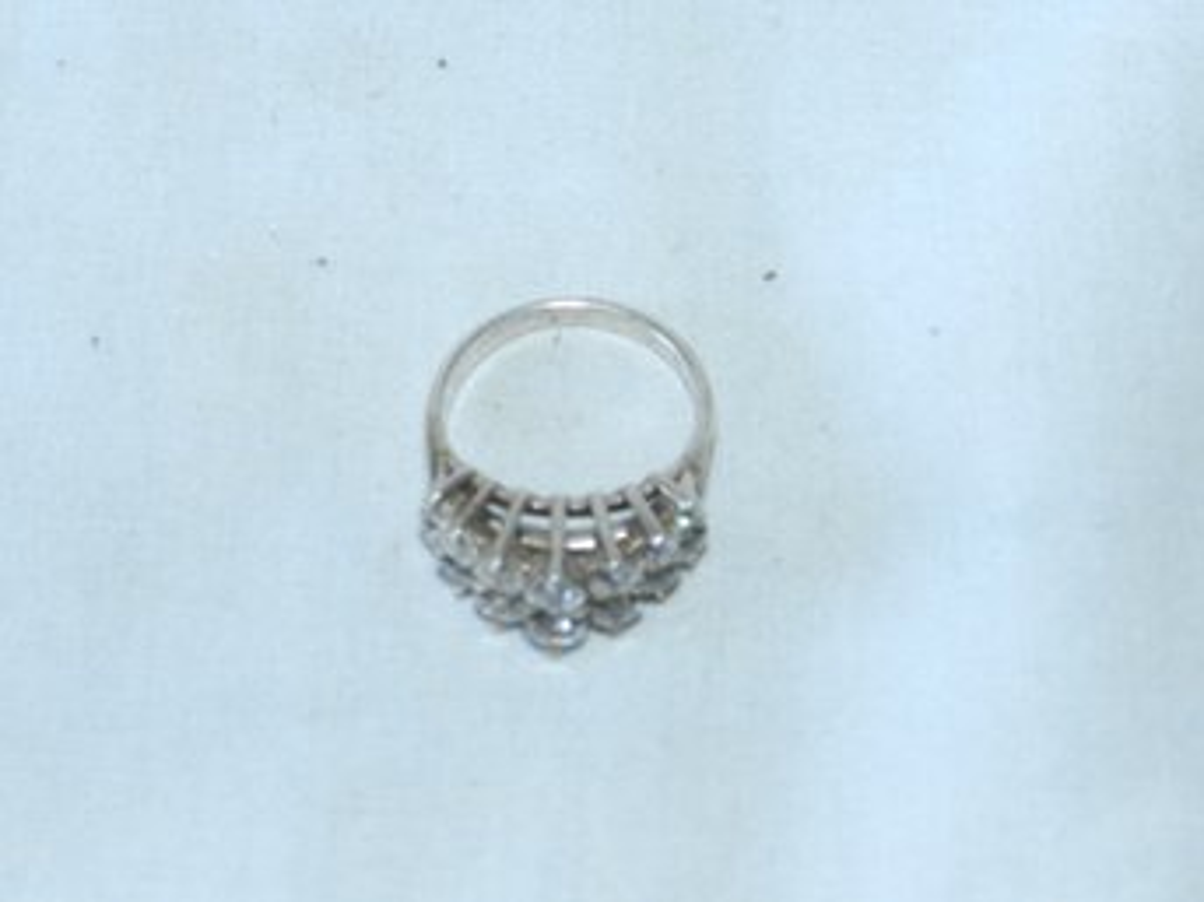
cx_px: 602
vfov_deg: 21.6
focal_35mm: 68
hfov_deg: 28.6
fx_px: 2364
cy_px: 451
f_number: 4.7
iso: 200
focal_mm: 12.1
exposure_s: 1/30
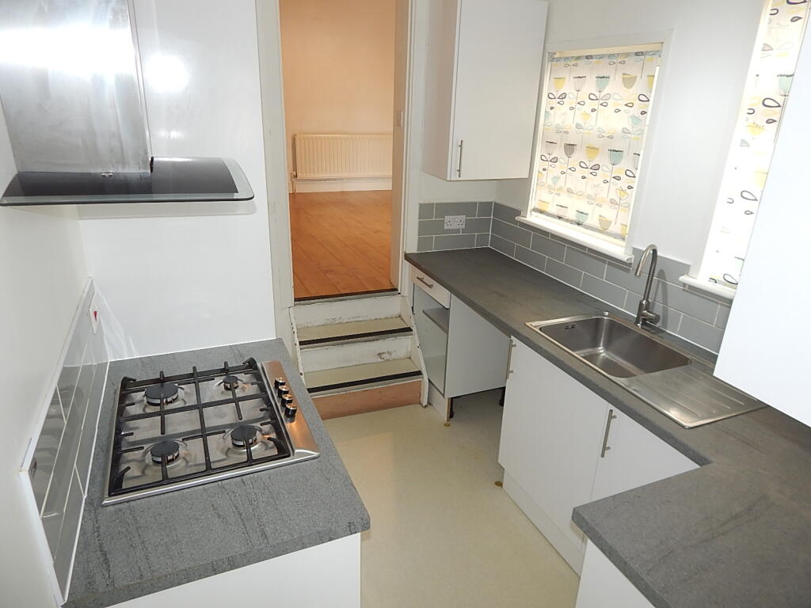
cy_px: 304
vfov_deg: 58.9
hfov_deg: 73.9
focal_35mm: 23
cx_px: 406
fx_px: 539
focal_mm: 4
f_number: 3
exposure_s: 1/30
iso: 125
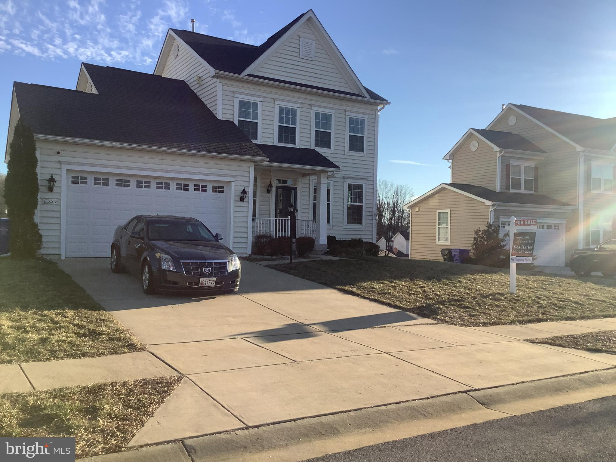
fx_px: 552
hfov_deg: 58.4
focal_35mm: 31
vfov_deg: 45.4
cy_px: 231
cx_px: 308
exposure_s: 1/1018
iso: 25
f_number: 2.4
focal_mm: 3.3
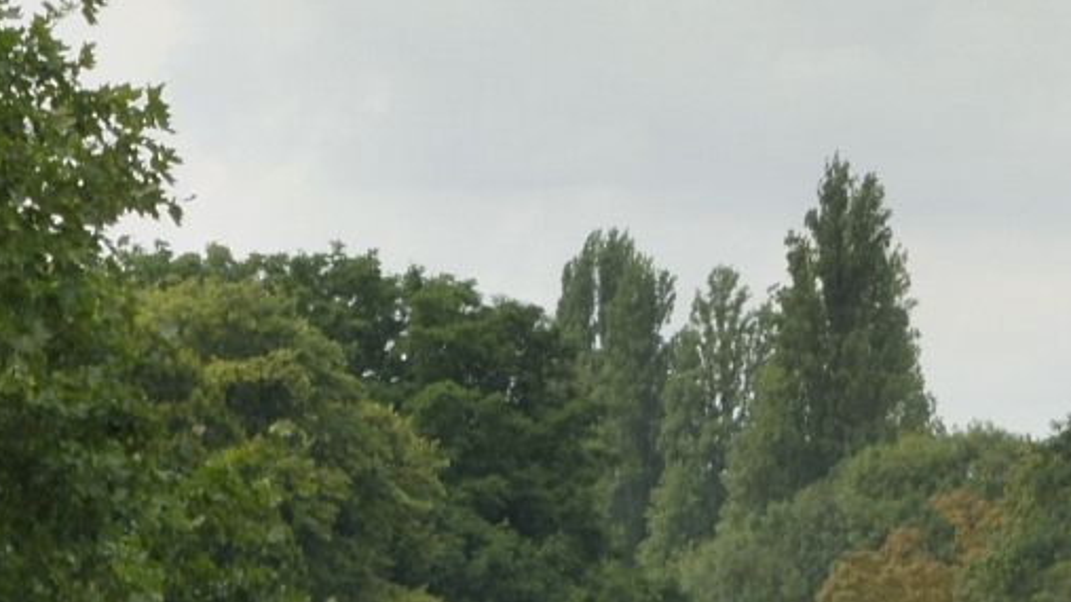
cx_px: 665
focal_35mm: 386
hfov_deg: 5.6
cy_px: 664
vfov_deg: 3.1
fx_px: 10960
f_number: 7.1
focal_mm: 31.3
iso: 100
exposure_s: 1/125
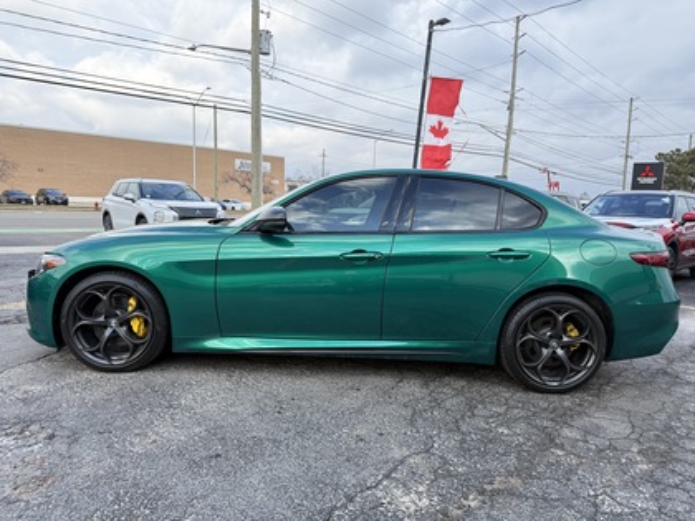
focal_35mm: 24
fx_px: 482
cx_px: 348
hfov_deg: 71.6
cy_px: 260
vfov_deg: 56.8
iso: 100
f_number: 1.78
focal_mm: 6.76
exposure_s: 1/780
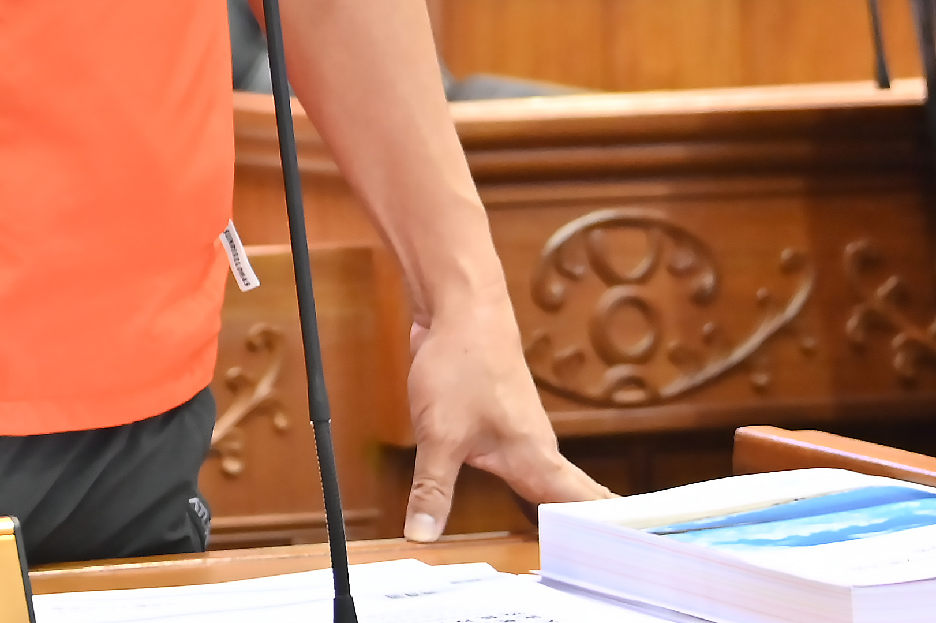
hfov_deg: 7.9
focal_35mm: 261
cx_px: -30
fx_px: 6781
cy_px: -373
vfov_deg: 5.2
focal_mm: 70
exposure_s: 1/80
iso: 2000
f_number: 5
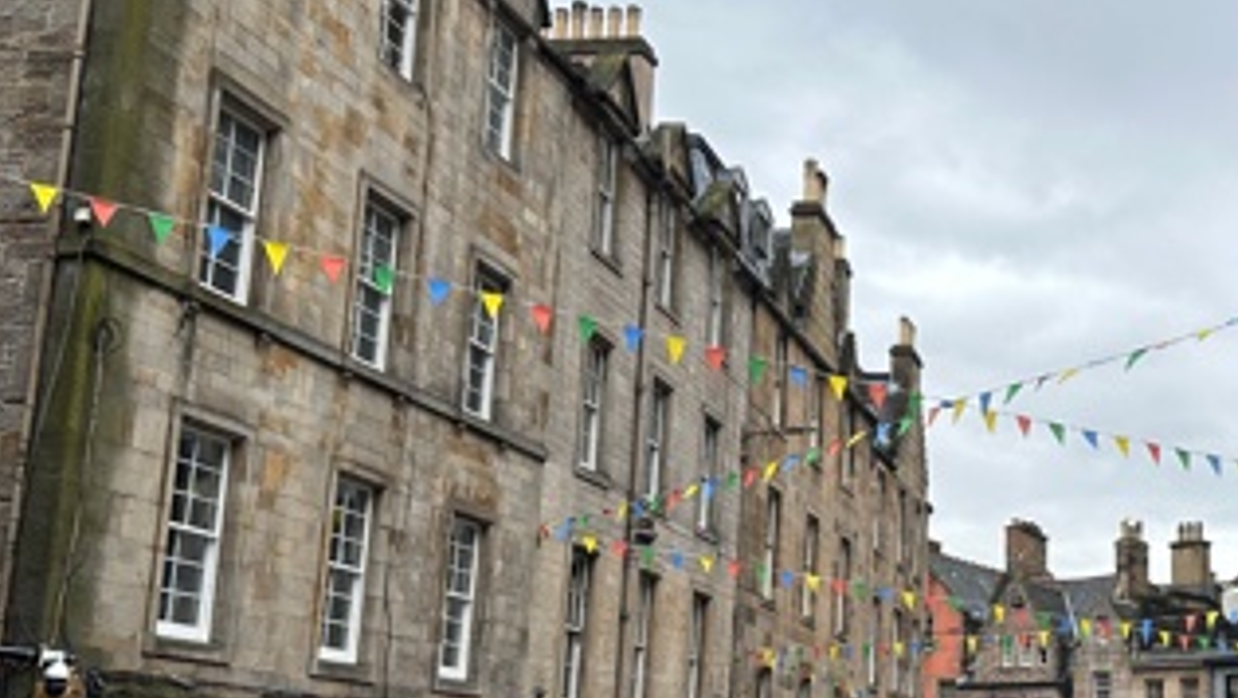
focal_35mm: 53
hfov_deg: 37.3
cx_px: 1042
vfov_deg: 22.6
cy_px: 431
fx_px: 1740
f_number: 1.78
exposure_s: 1/1107
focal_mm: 6.86
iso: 80
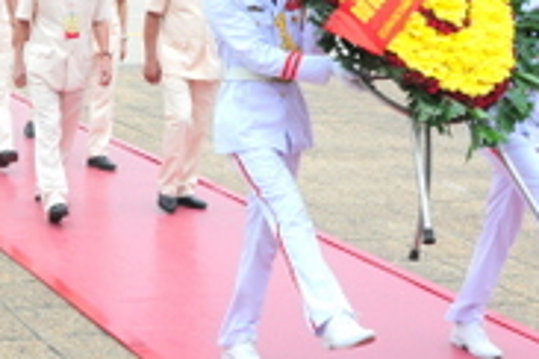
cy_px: 82
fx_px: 1533
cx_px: 109
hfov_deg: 19.7
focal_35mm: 102
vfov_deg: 13.3
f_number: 14
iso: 800
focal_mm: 25
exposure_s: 1/125
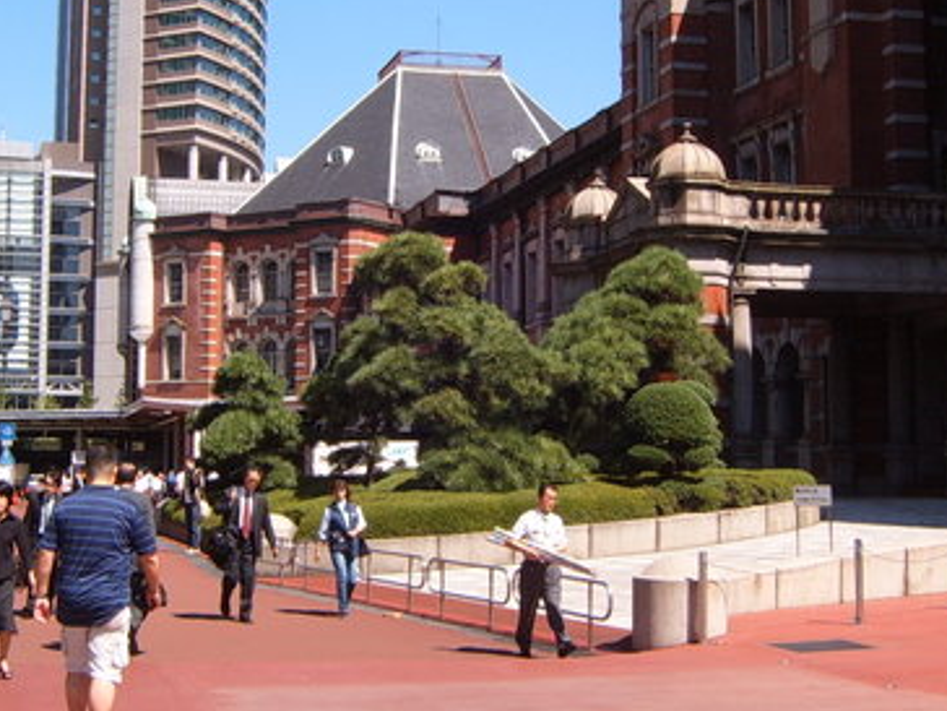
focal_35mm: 65
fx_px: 1778
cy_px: 297
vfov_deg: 22.6
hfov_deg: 29.8
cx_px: 445
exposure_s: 1/250
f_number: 6
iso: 63
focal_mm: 6.2
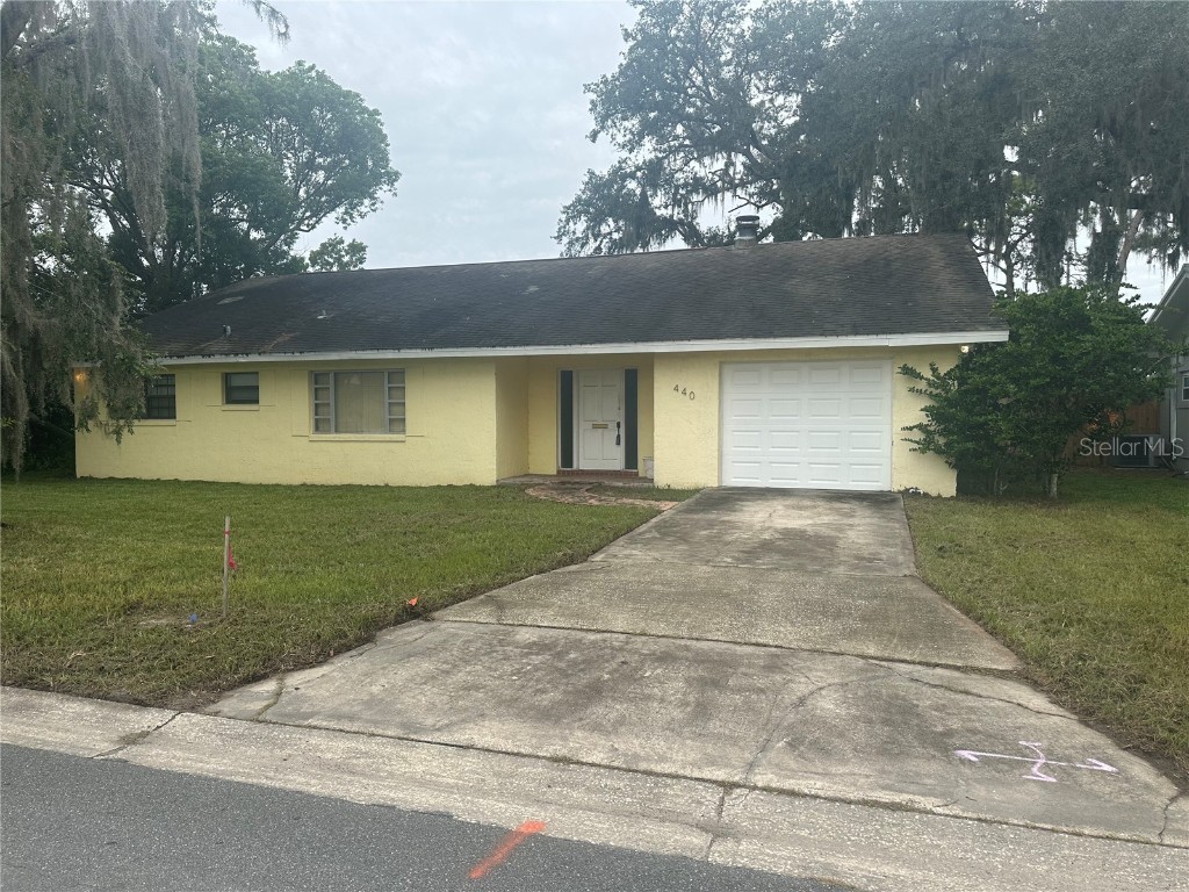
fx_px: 824
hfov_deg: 71.6
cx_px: 594
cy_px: 446
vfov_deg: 56.8
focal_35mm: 24
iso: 80
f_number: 1.78
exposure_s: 1/1562
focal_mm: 6.86
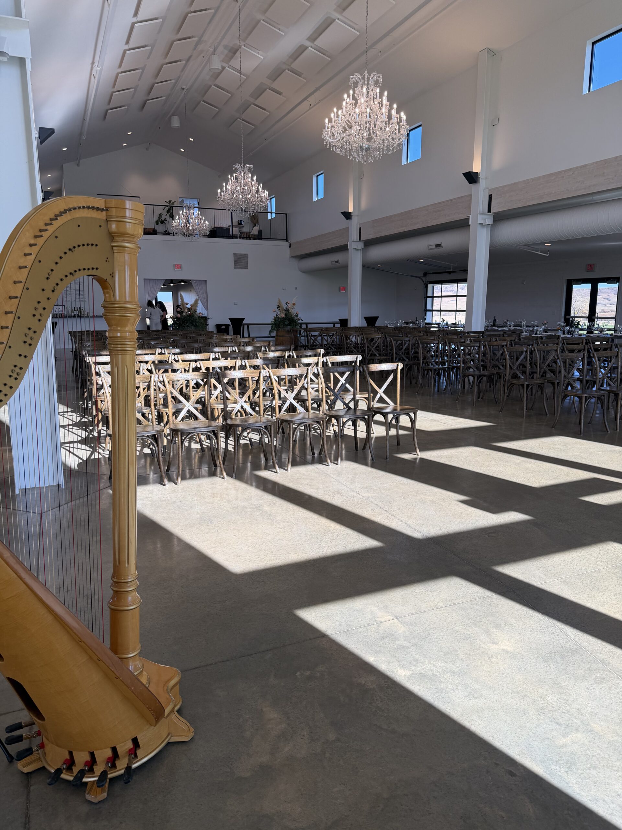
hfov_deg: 56.8
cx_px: 311
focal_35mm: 24
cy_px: 415
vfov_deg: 71.6
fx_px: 575
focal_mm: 6.76
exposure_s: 1/481
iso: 80
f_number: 1.78
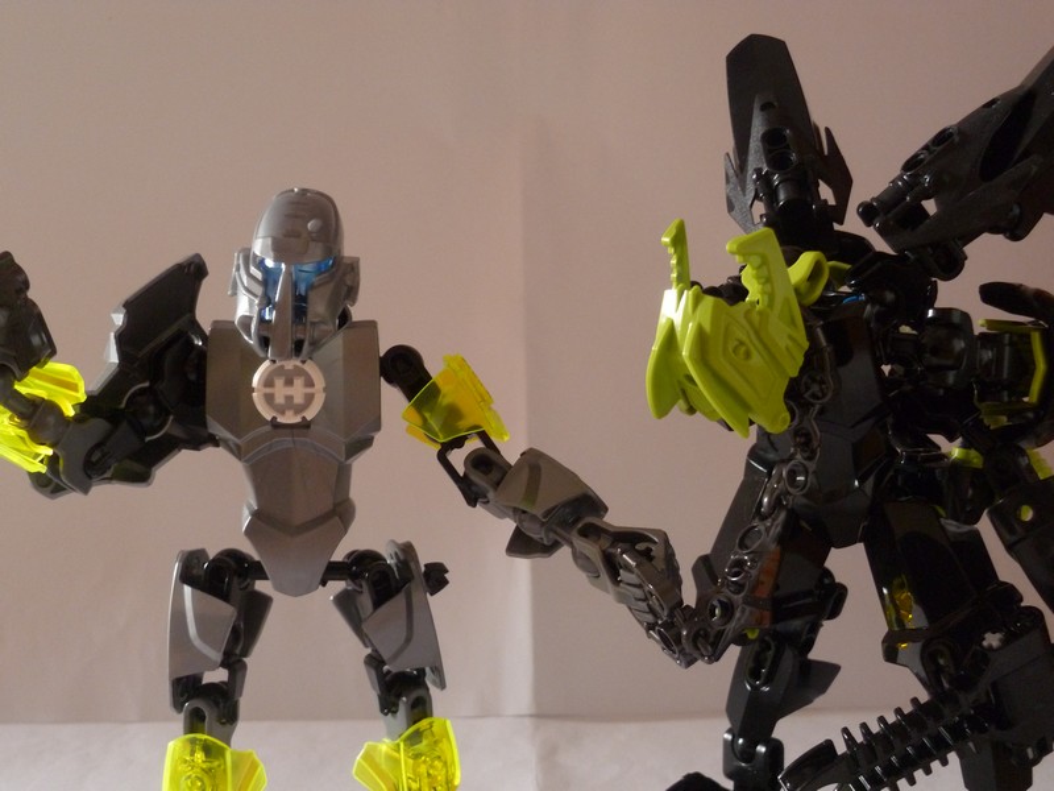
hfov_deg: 39.7
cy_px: 396
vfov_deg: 30.3
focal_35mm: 48
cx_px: 527
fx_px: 1462
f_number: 3.5
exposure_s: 1/2.5
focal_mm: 8.6
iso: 400
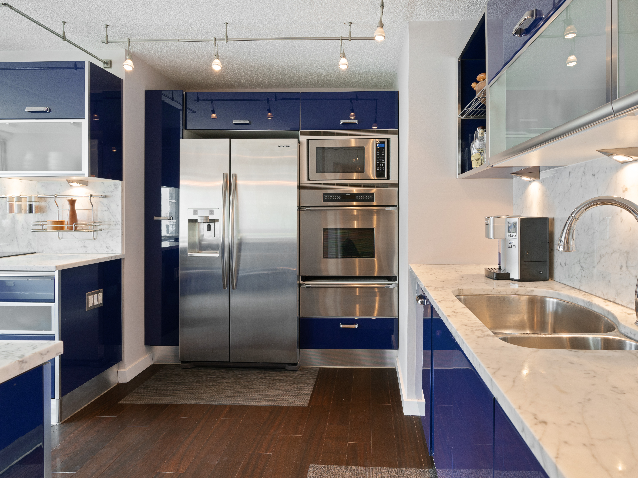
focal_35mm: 21
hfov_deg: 78.7
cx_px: 357
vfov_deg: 63.3
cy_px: 217
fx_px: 387
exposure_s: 1/2
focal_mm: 17
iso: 320
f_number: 7.1
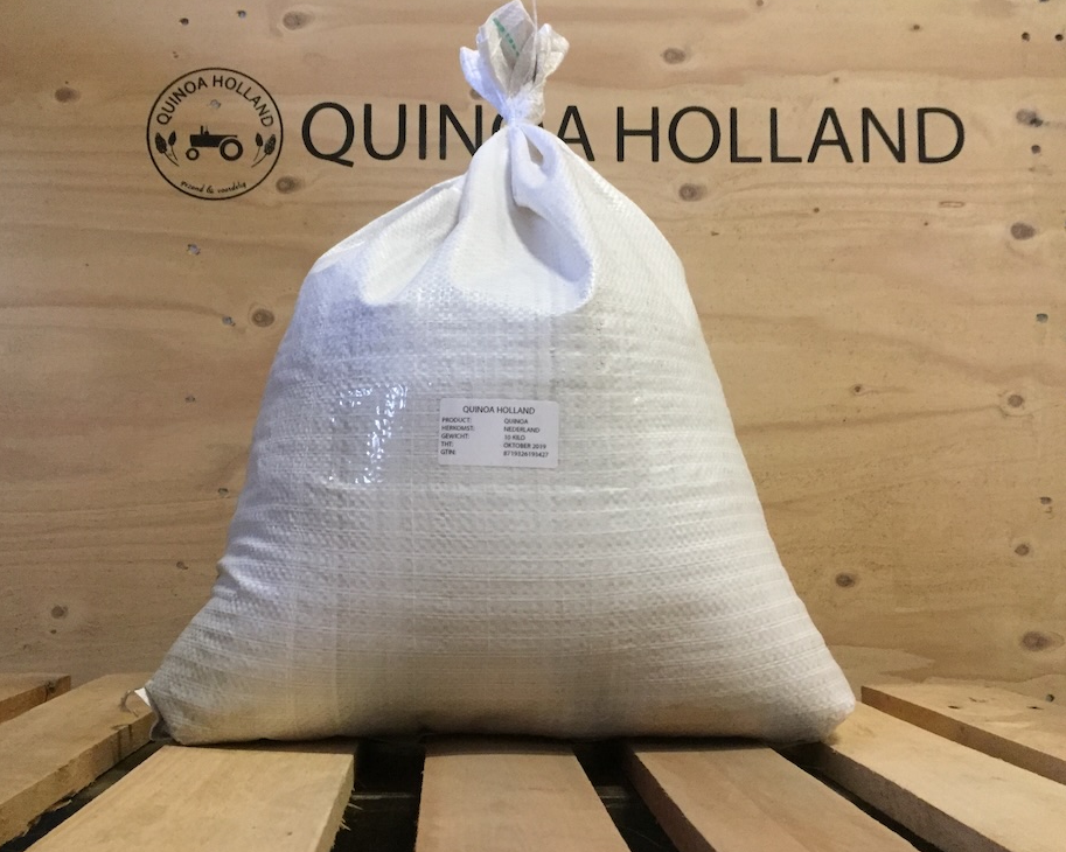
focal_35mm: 31
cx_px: 486
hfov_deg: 57.1
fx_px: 978
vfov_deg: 47.1
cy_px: 434
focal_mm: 4.15
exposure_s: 1/25
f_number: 2.2
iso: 250
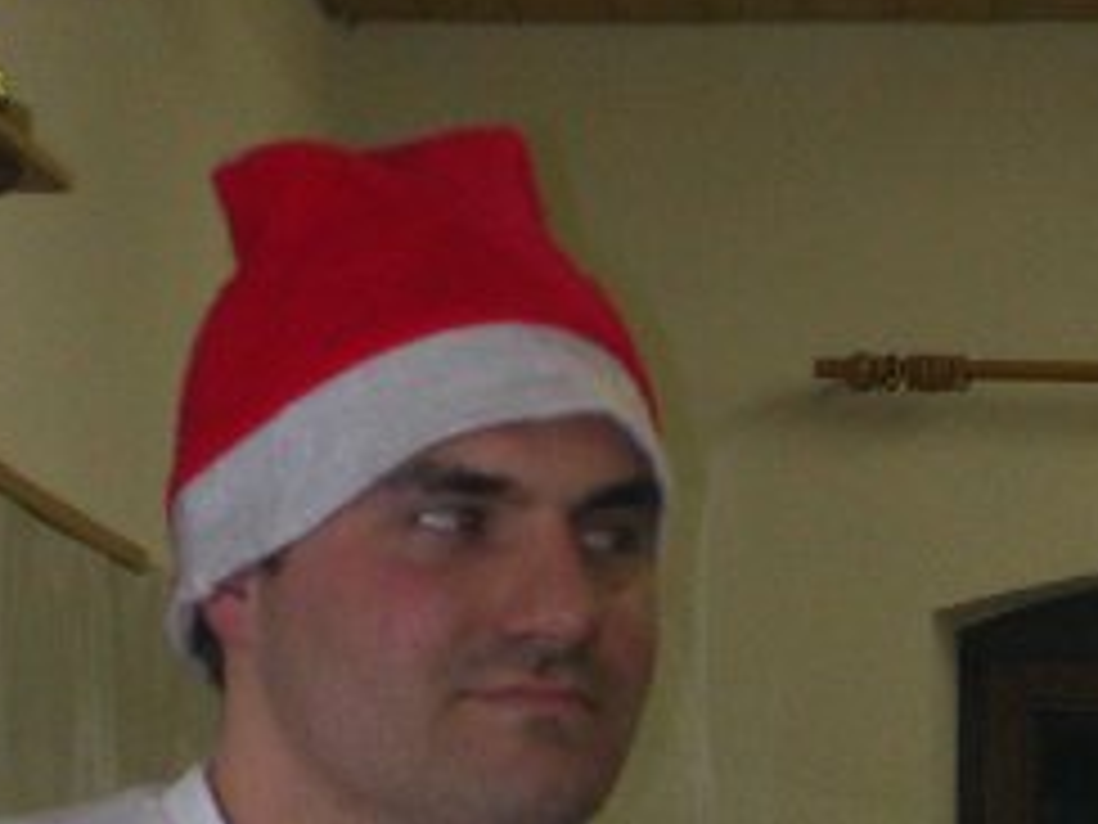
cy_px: 675
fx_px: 7930
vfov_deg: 5.9
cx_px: 392
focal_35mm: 250
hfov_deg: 7.9
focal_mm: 16.8
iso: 200
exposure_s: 1/59.9
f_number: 4.8
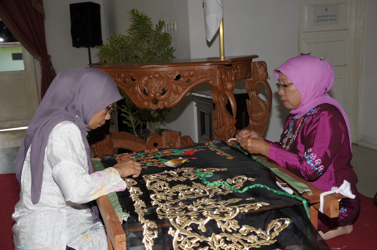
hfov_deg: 43.7
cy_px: 125
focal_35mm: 45
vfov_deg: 29.8
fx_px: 471
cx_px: 188
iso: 200
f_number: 5
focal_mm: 30
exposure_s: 1/60
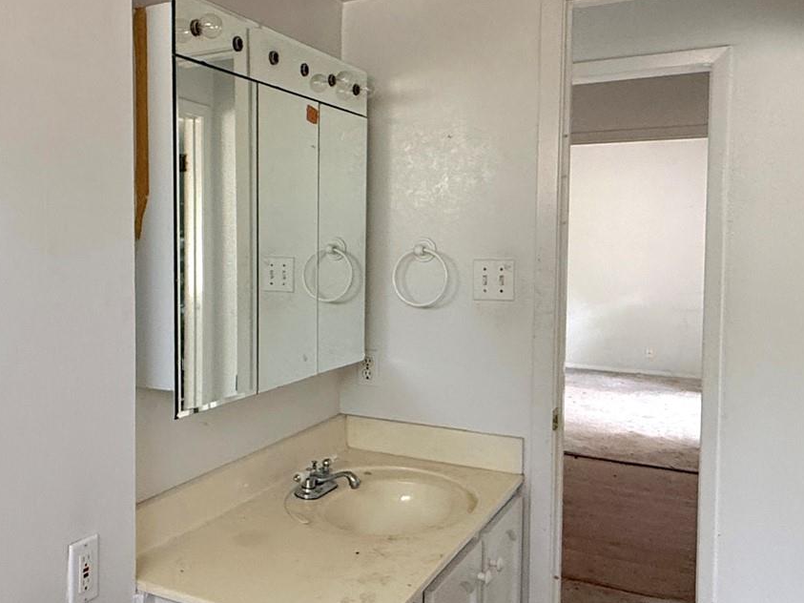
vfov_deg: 41.8
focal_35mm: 34
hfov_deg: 52.7
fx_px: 790
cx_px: 253
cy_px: 285
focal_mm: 2.22
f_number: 2.2
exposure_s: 1/60
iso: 500
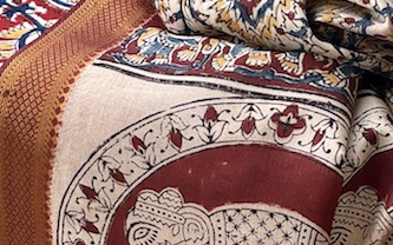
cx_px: 74
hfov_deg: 8.6
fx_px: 2613
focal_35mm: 244
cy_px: 98
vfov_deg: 5.4
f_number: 2.8
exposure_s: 1/99
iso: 25
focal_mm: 9
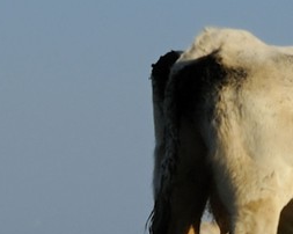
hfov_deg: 1.6
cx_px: 914
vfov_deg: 1.3
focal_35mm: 1189
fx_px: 10303
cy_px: 116
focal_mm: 200
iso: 200
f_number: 11
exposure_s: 1/400
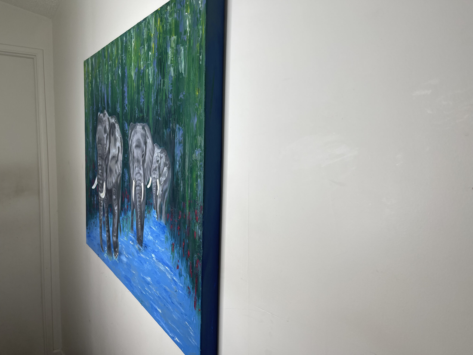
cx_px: 236
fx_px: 355
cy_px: 178
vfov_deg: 53.1
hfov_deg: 67.3
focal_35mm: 26
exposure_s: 1/129
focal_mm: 5.1
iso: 32
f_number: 1.6
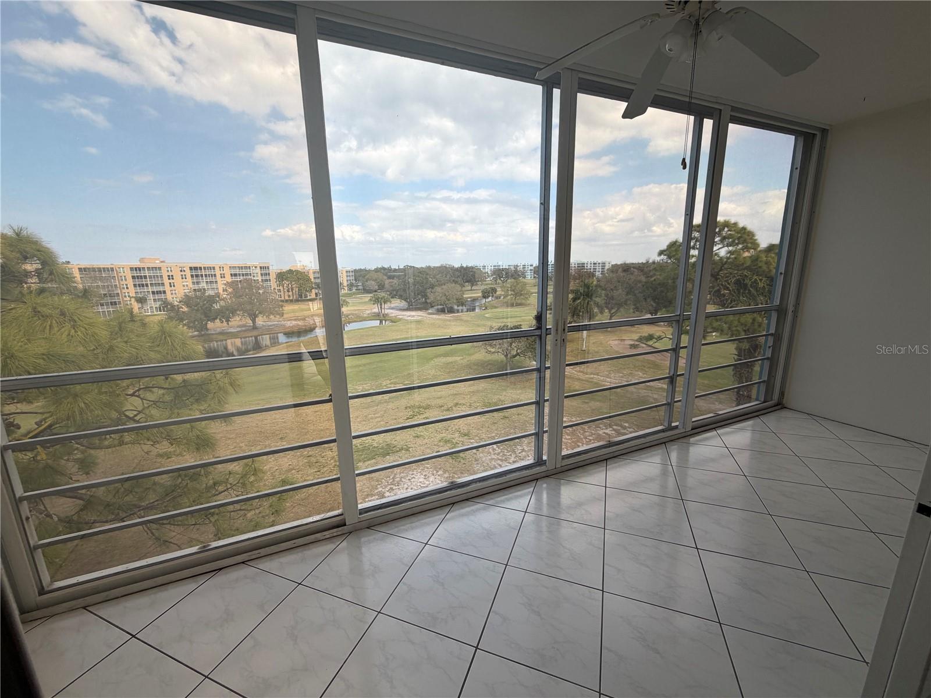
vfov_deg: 85.7
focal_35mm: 14
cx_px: 466
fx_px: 377
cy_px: 349
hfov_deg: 102.1
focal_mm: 2.22
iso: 50
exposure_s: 1/331
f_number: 2.2
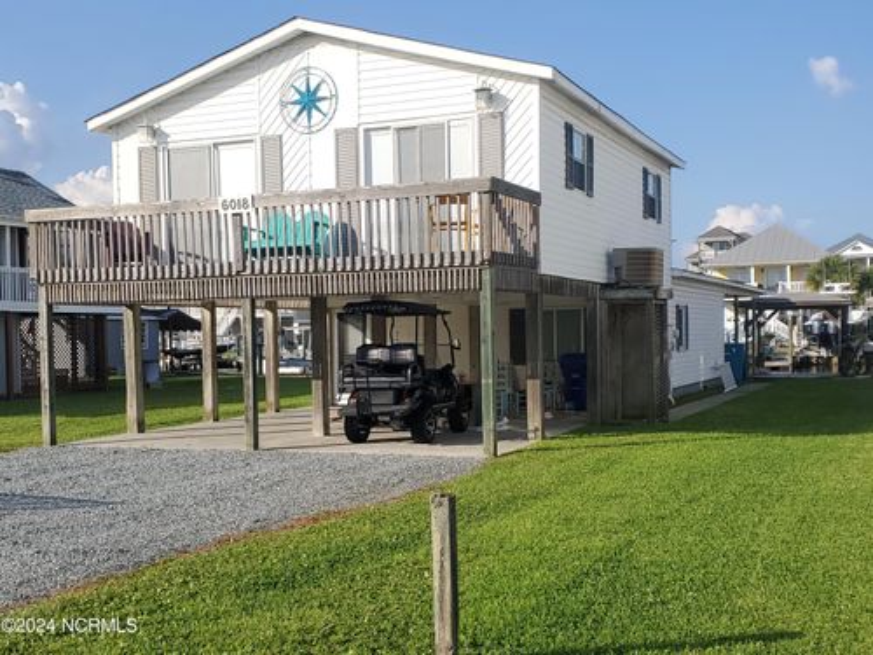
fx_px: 656
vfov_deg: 53.1
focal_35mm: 26
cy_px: 328
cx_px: 436
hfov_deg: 67.3
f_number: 2.4
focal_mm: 4.3
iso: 50
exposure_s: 1/1314
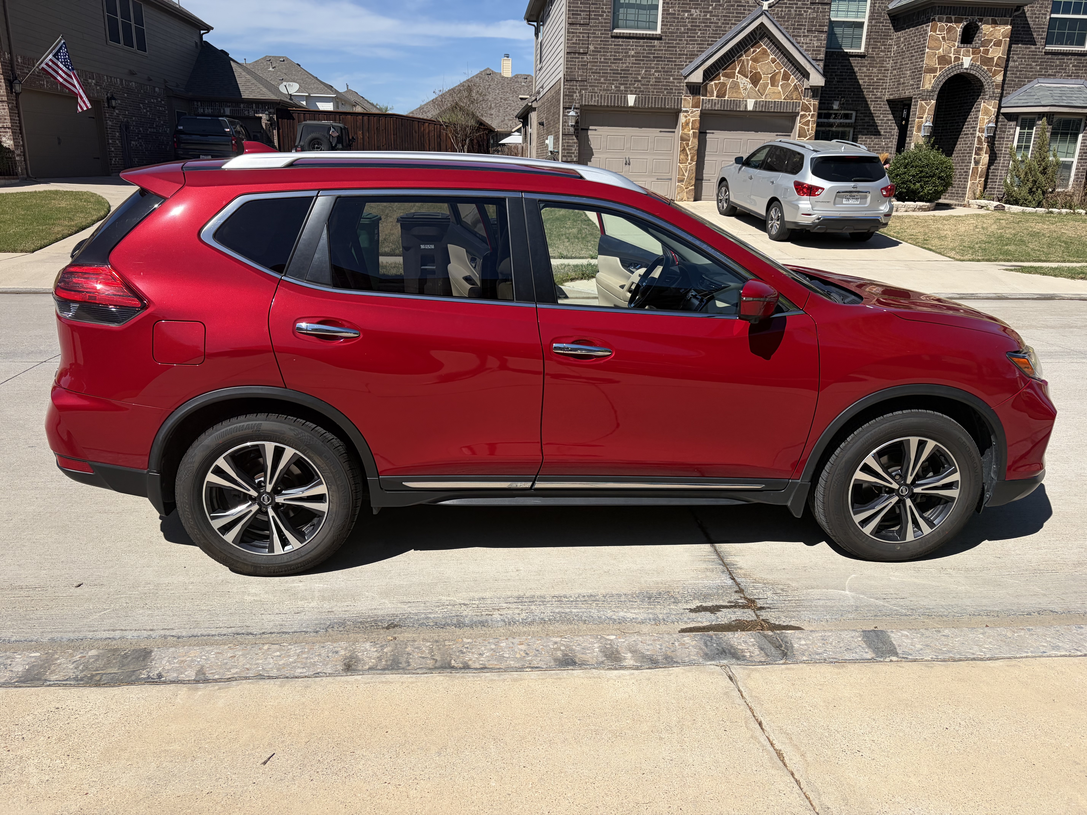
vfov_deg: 53.1
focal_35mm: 26
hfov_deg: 67.3
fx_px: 816
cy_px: 408
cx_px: 544
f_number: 1.6
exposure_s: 1/5814
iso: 64
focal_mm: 5.96
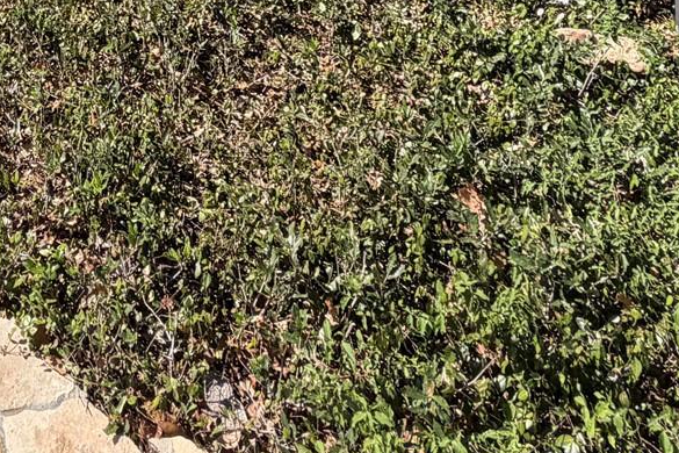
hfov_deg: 36.5
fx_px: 962
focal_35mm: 51
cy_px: -357
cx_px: 70
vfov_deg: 19.7
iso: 25
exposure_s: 1/770
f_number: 2.2
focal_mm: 2.22
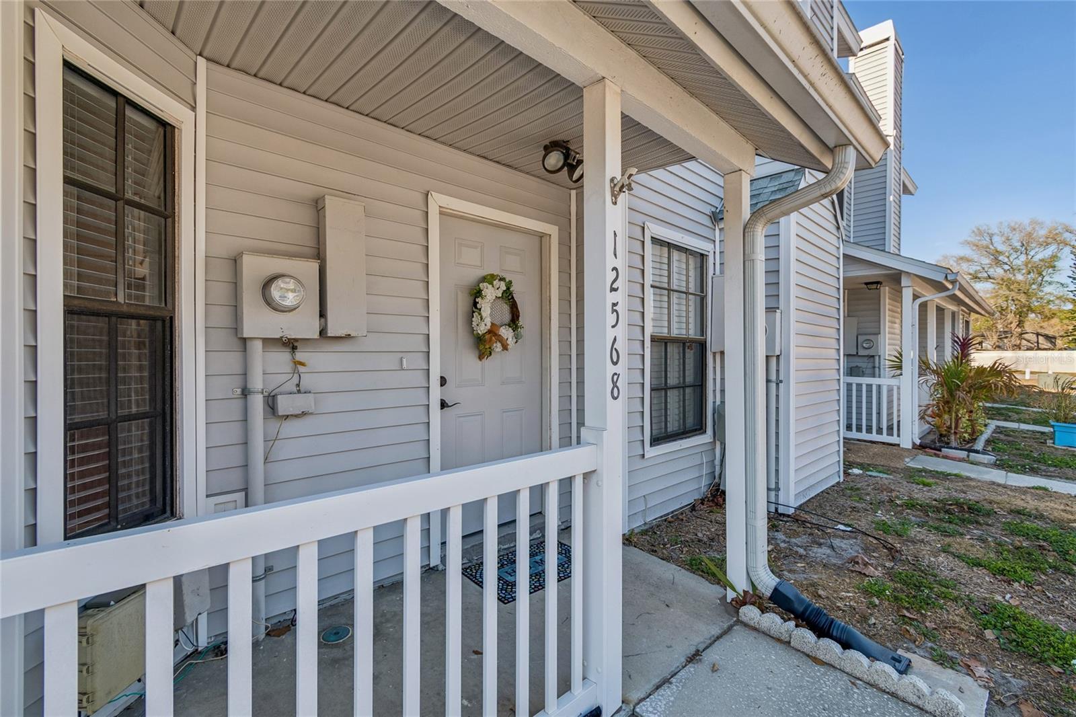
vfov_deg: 77.3
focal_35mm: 15
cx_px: 538
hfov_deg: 100.4
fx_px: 448
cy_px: 358
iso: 100
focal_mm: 10
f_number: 7.1
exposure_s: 1/125
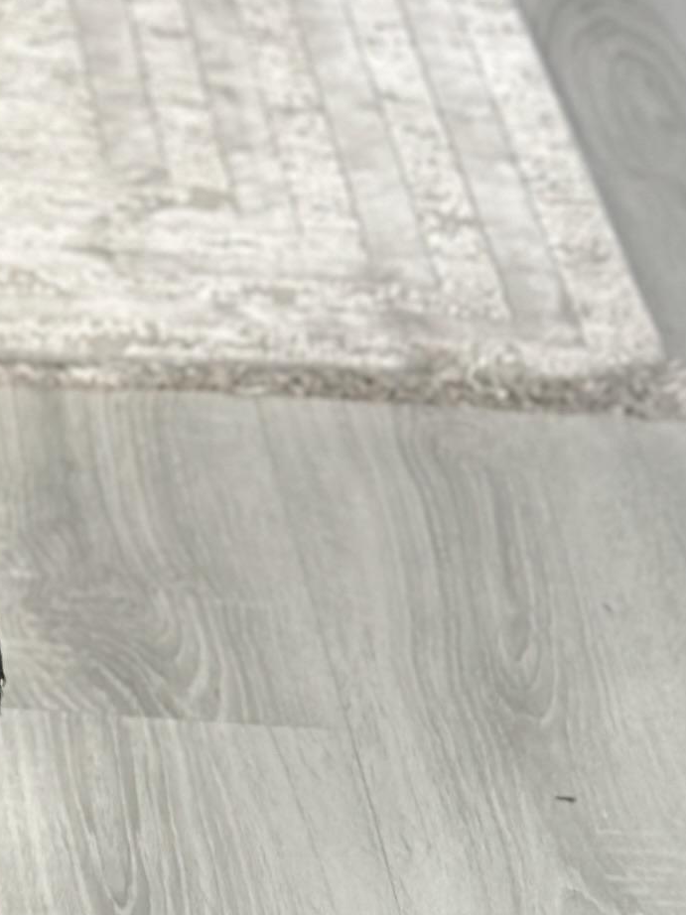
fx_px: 5551
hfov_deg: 6.9
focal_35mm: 210
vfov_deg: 9.3
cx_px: -657
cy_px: -149
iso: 125
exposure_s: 1/60
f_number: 1.78
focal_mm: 6.86
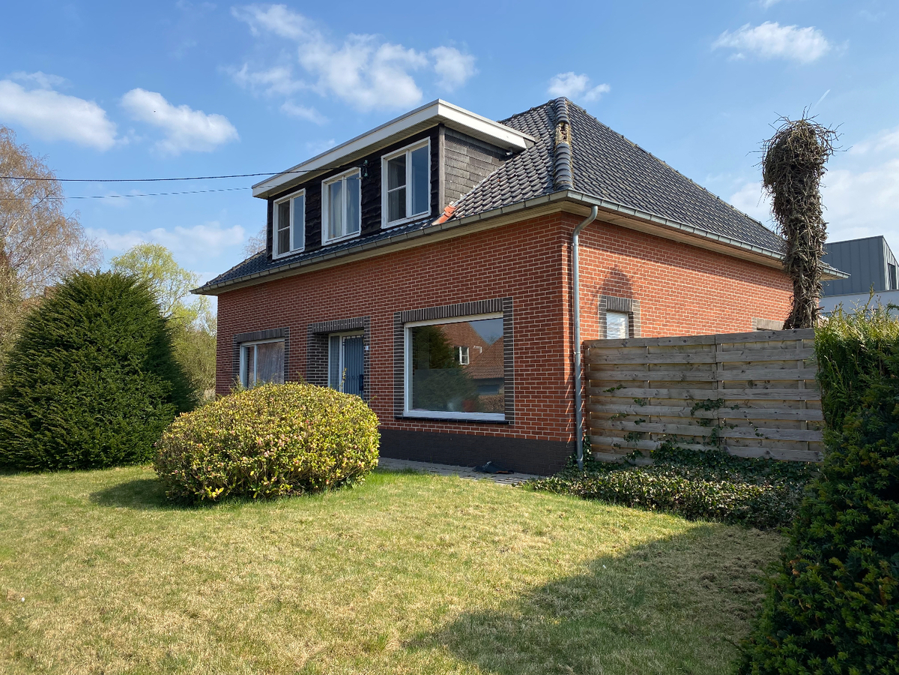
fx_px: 675
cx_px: 450
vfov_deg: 53.1
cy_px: 338
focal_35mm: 26
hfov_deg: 67.3
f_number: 1.8
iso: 32
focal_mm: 4.25
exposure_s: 1/1996
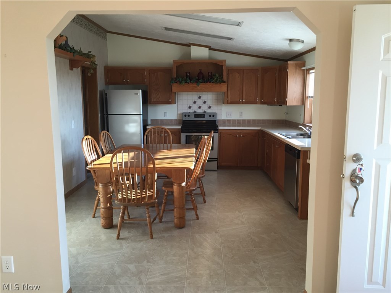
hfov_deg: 61.7
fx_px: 328
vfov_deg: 48.2
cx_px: 196
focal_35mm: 29
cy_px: 146
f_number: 2.2
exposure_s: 1/30
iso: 32
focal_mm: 4.15
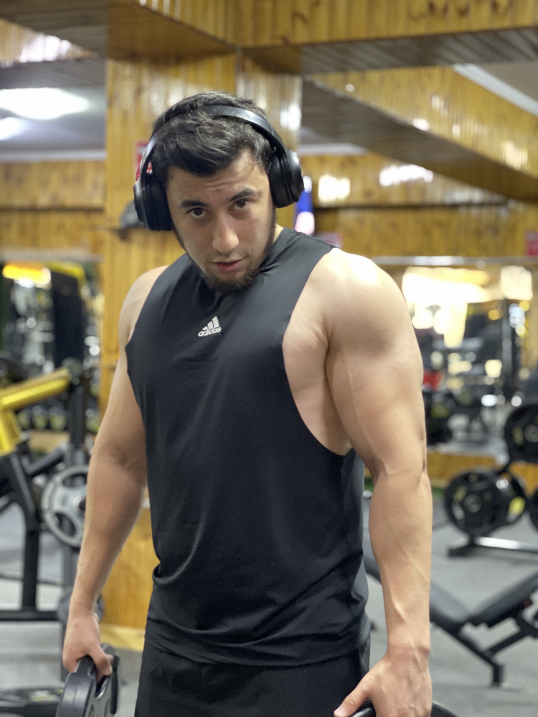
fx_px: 1326
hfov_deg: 22.9
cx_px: 269
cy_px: 358
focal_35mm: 64
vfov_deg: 30.3
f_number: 2.2
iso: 400
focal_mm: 7.5
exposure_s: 1/20
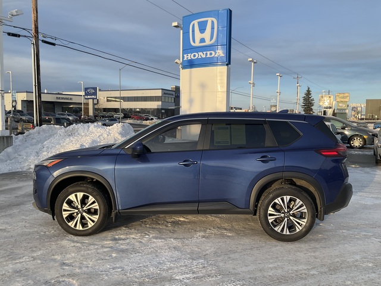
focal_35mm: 29
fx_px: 319
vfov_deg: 48.2
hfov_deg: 61.7
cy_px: 143
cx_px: 190
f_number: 1.8
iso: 25
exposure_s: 1/606
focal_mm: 3
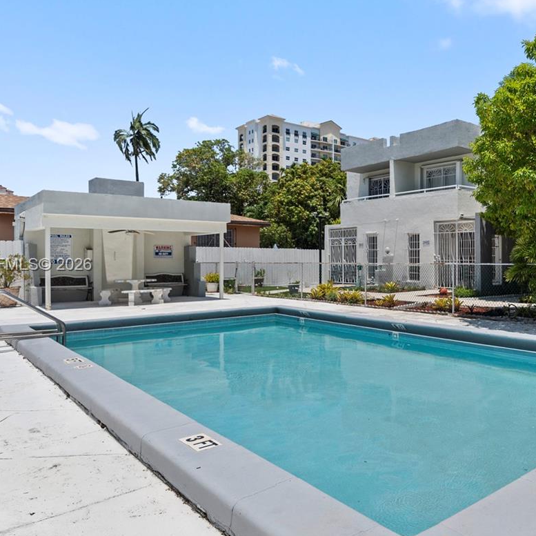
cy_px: 266
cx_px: 429
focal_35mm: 28
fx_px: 491
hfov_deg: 53.5
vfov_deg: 57.3
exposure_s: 1/640
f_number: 5
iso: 100
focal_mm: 16
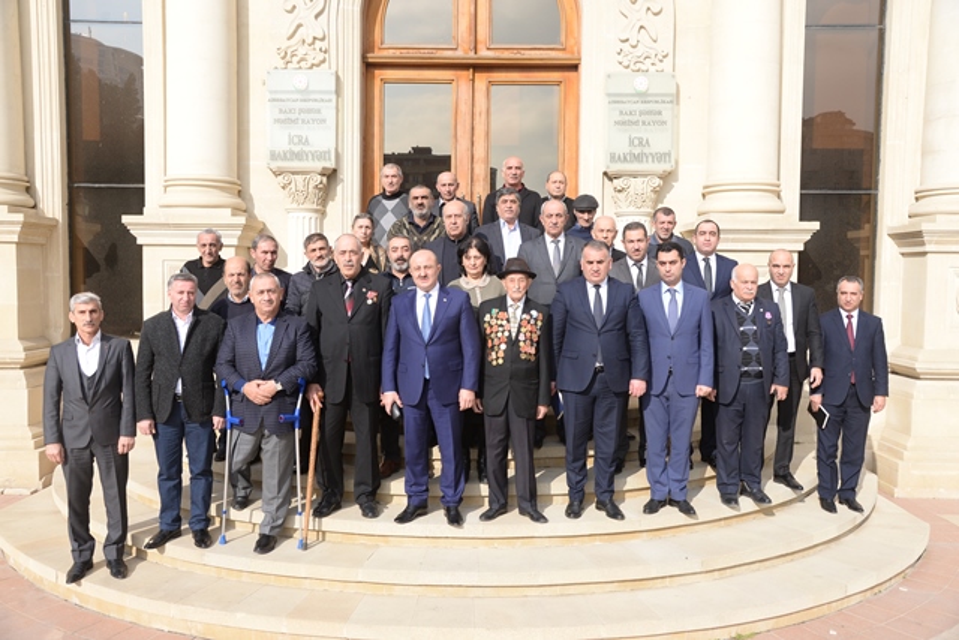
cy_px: 320
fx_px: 826
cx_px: 480
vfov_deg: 42.3
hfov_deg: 60.3
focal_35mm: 31
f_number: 6.3
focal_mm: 31
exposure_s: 1/500
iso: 200
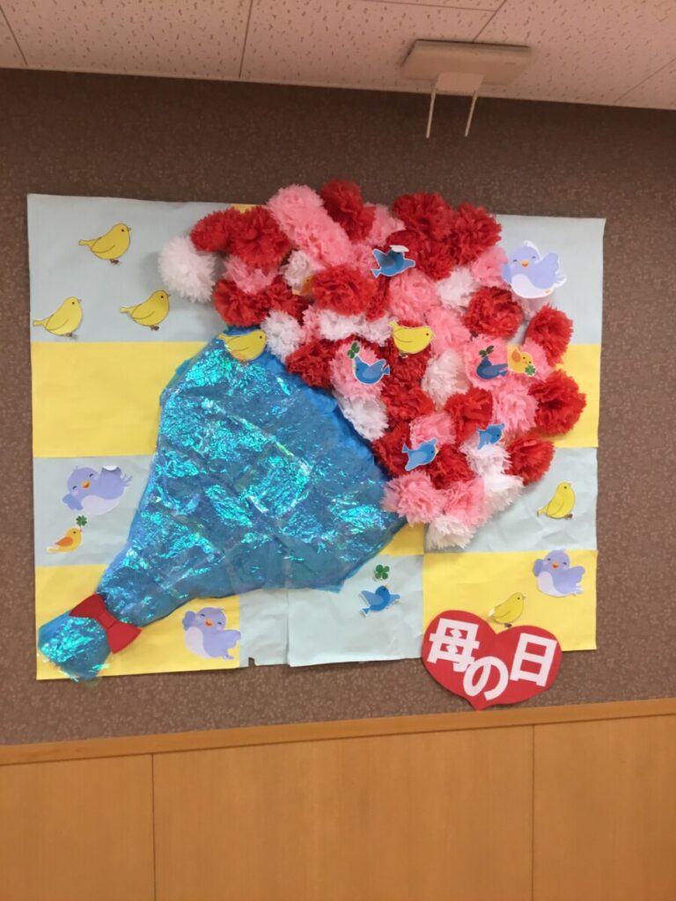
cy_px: 450
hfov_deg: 45.4
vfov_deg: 58.4
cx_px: 338
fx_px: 807
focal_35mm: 31
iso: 32
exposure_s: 1/33
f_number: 2.4
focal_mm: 3.3
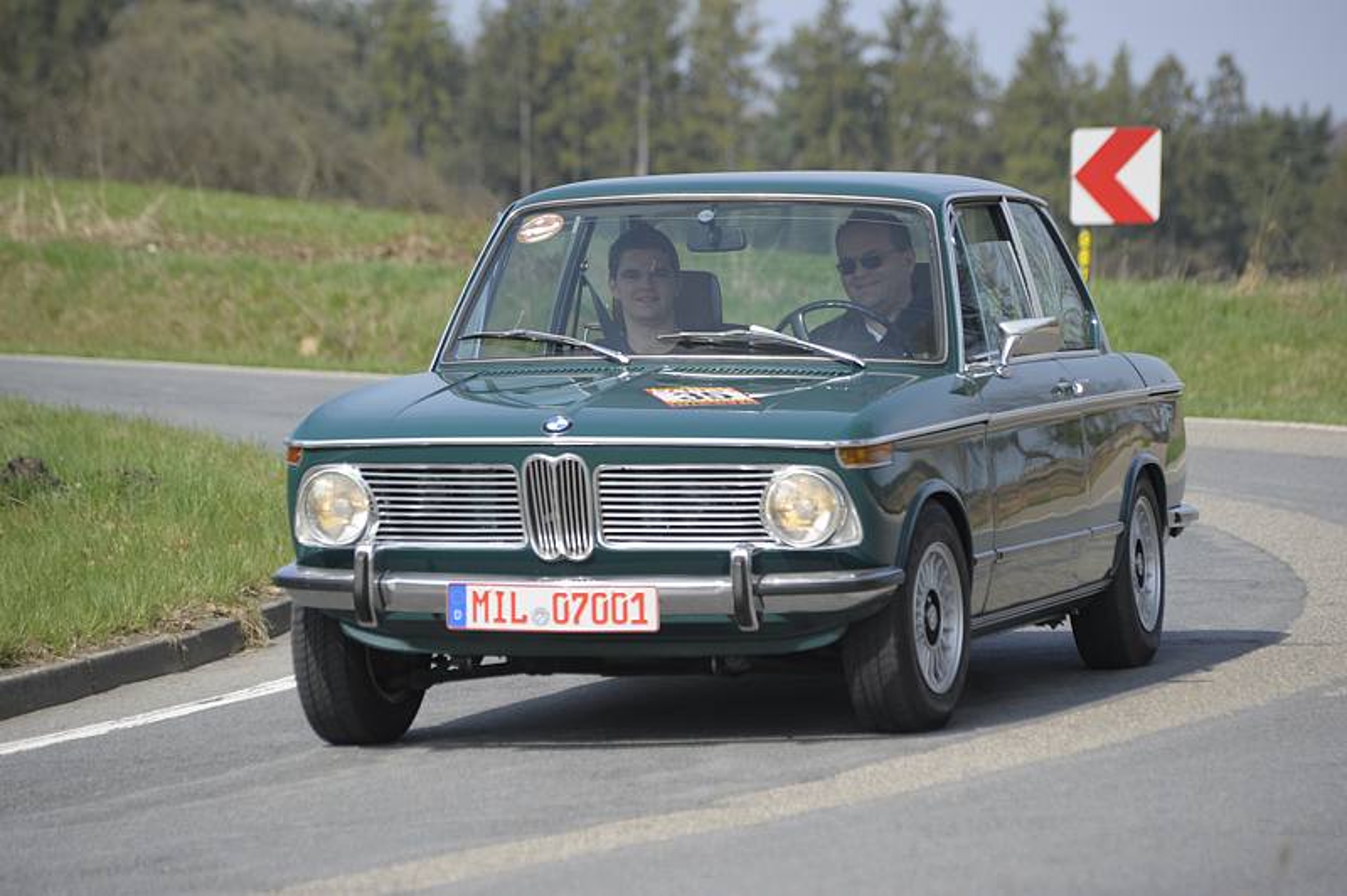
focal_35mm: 220
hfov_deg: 9.4
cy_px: 448
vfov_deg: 6.2
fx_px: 8225
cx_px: 674
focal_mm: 220
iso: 200
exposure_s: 1/500
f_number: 8
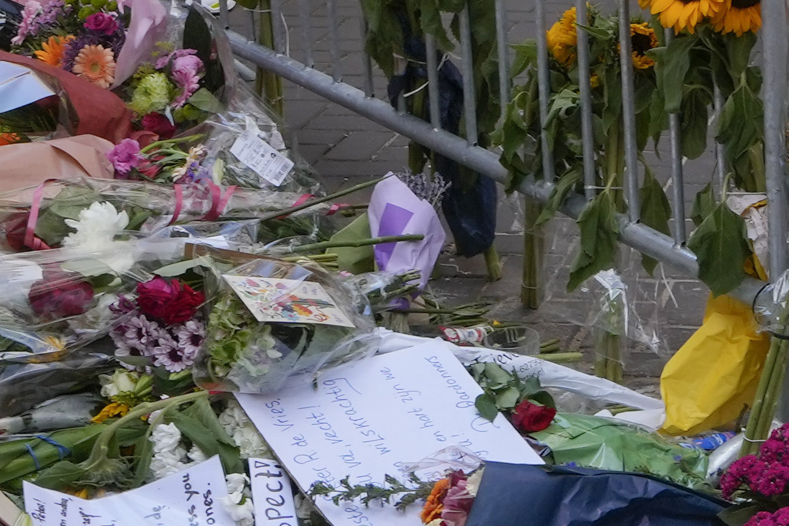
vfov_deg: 12.7
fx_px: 2367
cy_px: 190
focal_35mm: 108
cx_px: 957
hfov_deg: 18.0
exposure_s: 1/160
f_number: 11
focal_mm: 17
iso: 320
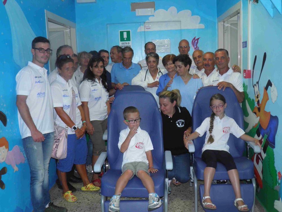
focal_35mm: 32
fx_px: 261
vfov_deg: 44.2
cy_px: 106
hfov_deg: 56.8
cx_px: 141
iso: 100
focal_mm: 5.8
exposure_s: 1/50
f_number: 3
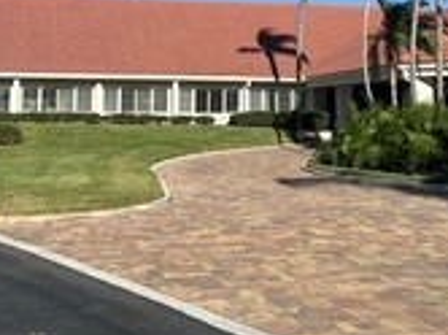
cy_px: 41
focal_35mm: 58
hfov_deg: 33.2
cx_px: 251
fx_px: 750
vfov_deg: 24.5
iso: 80
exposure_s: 1/5848
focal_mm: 6.86
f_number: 1.78
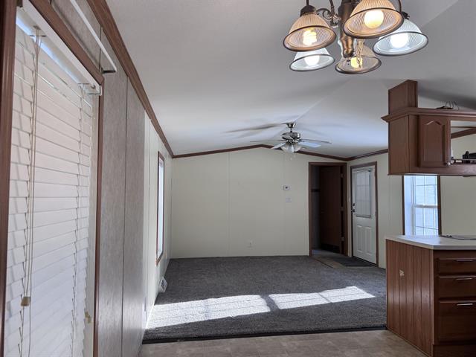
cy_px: 178
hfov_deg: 71.6
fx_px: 330
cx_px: 238
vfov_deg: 56.8
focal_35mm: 24
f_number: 1.78
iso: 80
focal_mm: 6.76
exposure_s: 1/191
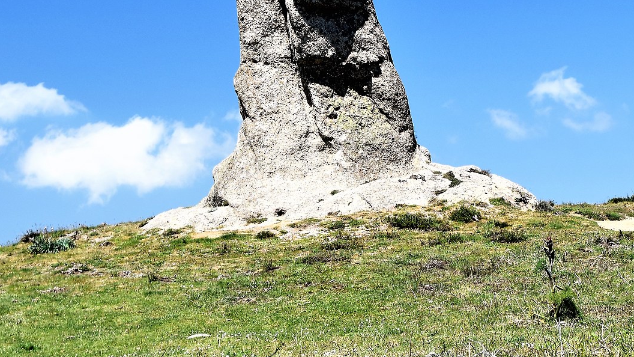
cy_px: -49
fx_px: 1681
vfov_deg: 11.9
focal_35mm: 100
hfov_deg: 21.4
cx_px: 334
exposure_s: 1/250
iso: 360
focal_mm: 28
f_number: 8
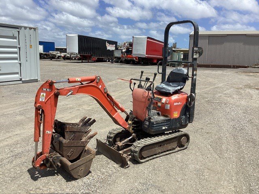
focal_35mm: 31
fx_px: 232
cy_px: 97
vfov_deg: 45.4
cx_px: 130
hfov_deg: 58.4
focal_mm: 3.3
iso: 25
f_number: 2.4
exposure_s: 1/1733
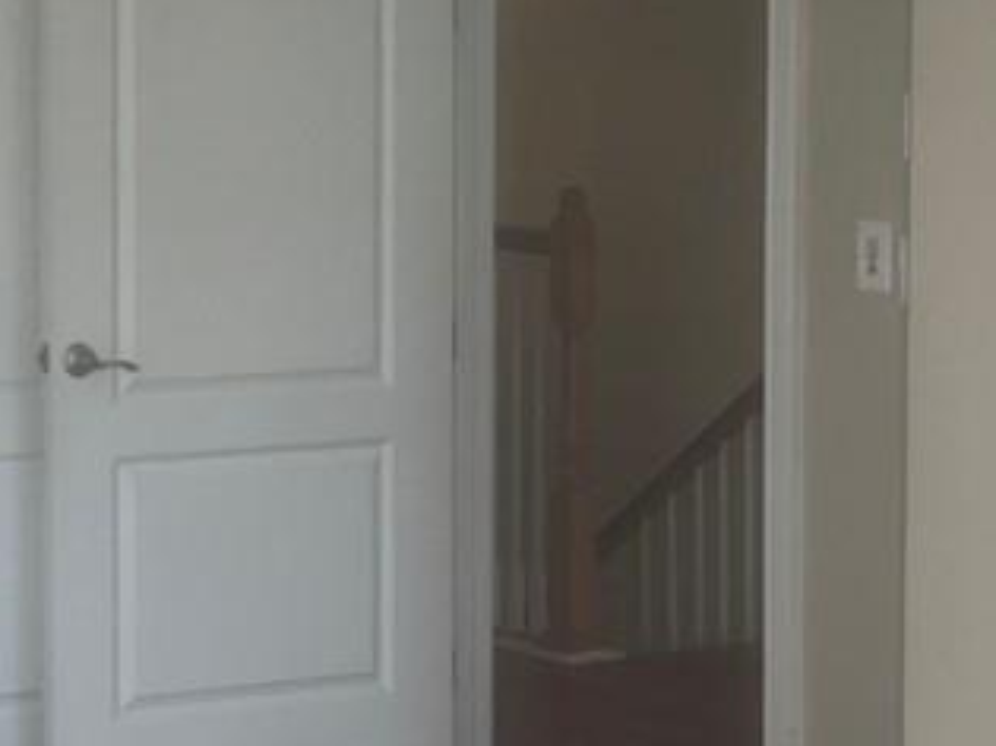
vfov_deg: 11.2
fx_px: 3797
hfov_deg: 14.8
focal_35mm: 132
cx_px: 171
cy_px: 196
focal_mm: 5.7
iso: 50
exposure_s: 1/121
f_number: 1.5
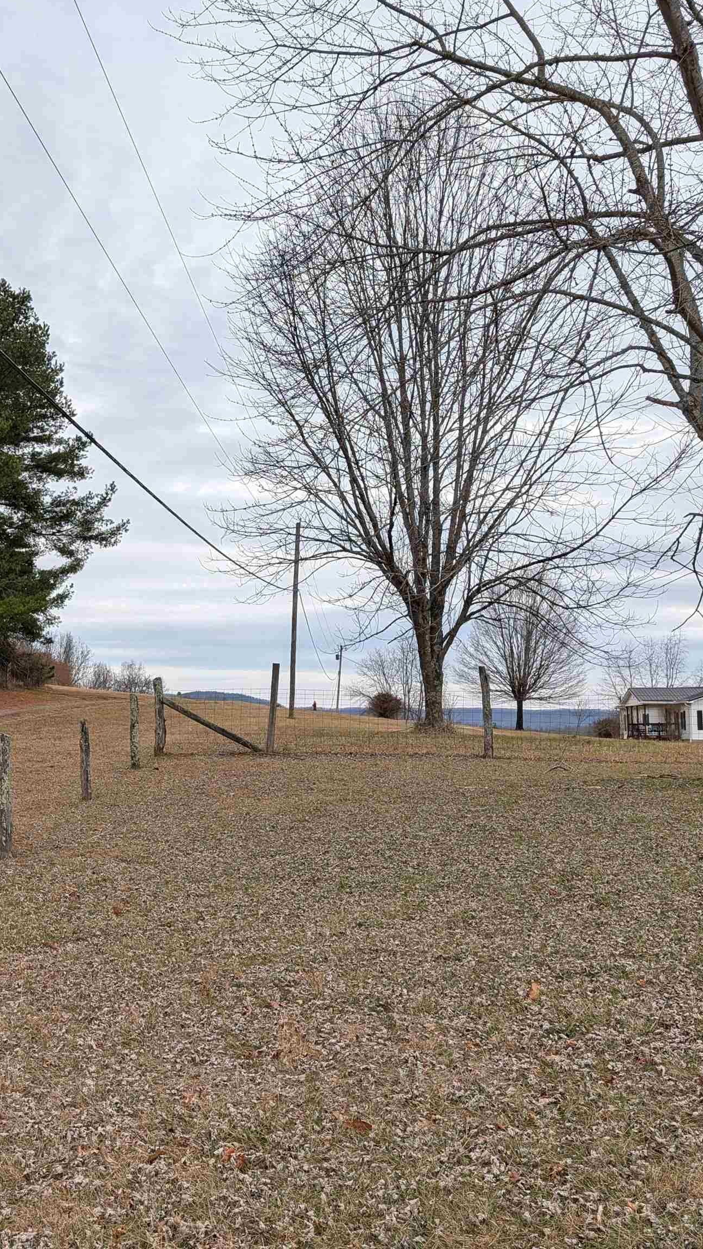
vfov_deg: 56.6
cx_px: 118
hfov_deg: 32.6
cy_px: 622
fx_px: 1160
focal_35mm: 35
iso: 20
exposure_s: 1/674
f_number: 1.68
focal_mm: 6.9
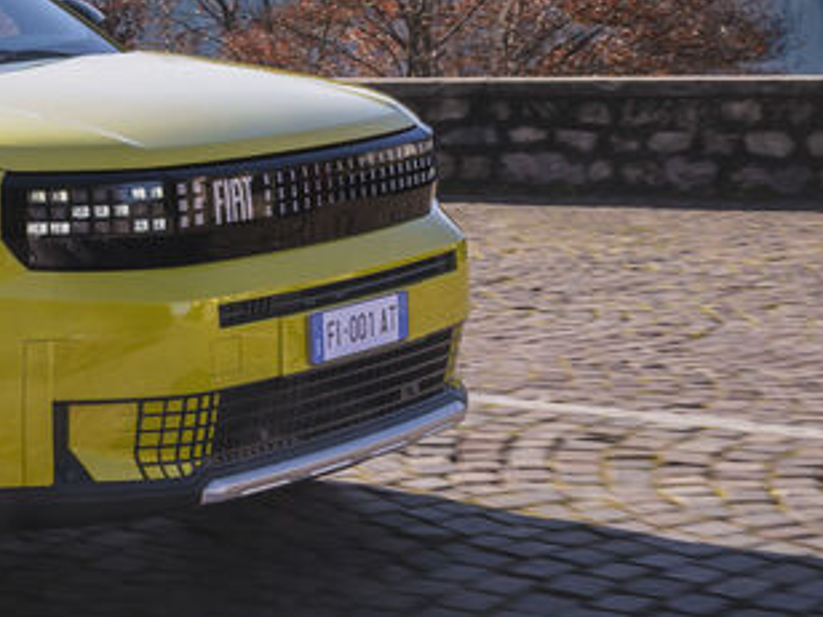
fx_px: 2496
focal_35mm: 105
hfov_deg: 18.3
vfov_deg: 14.0
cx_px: 37
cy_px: 77
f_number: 13
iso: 64
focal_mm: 35
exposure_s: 1/100
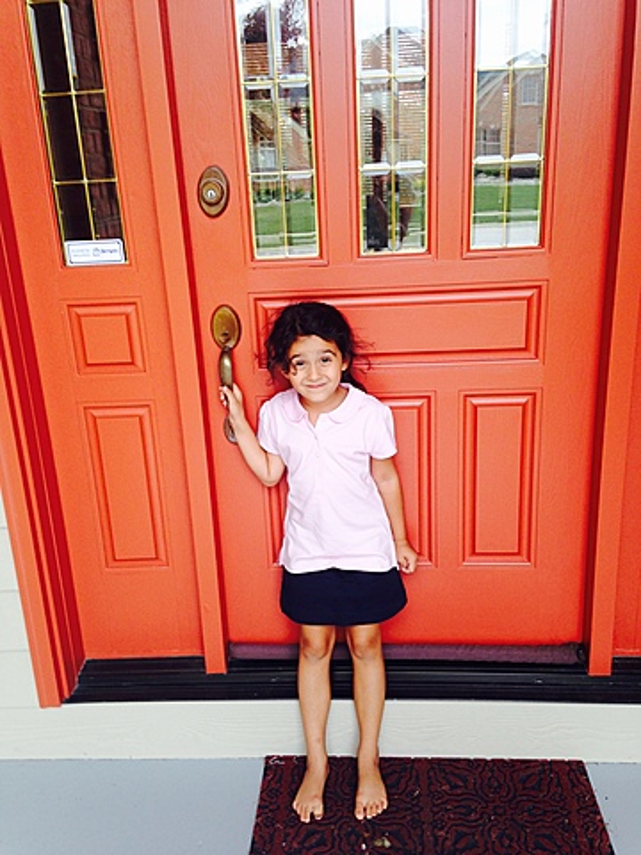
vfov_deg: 55.4
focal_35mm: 33
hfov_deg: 42.9
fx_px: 815
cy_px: 428
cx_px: 320
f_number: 2.4
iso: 50
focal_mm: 4.12
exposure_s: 1/137
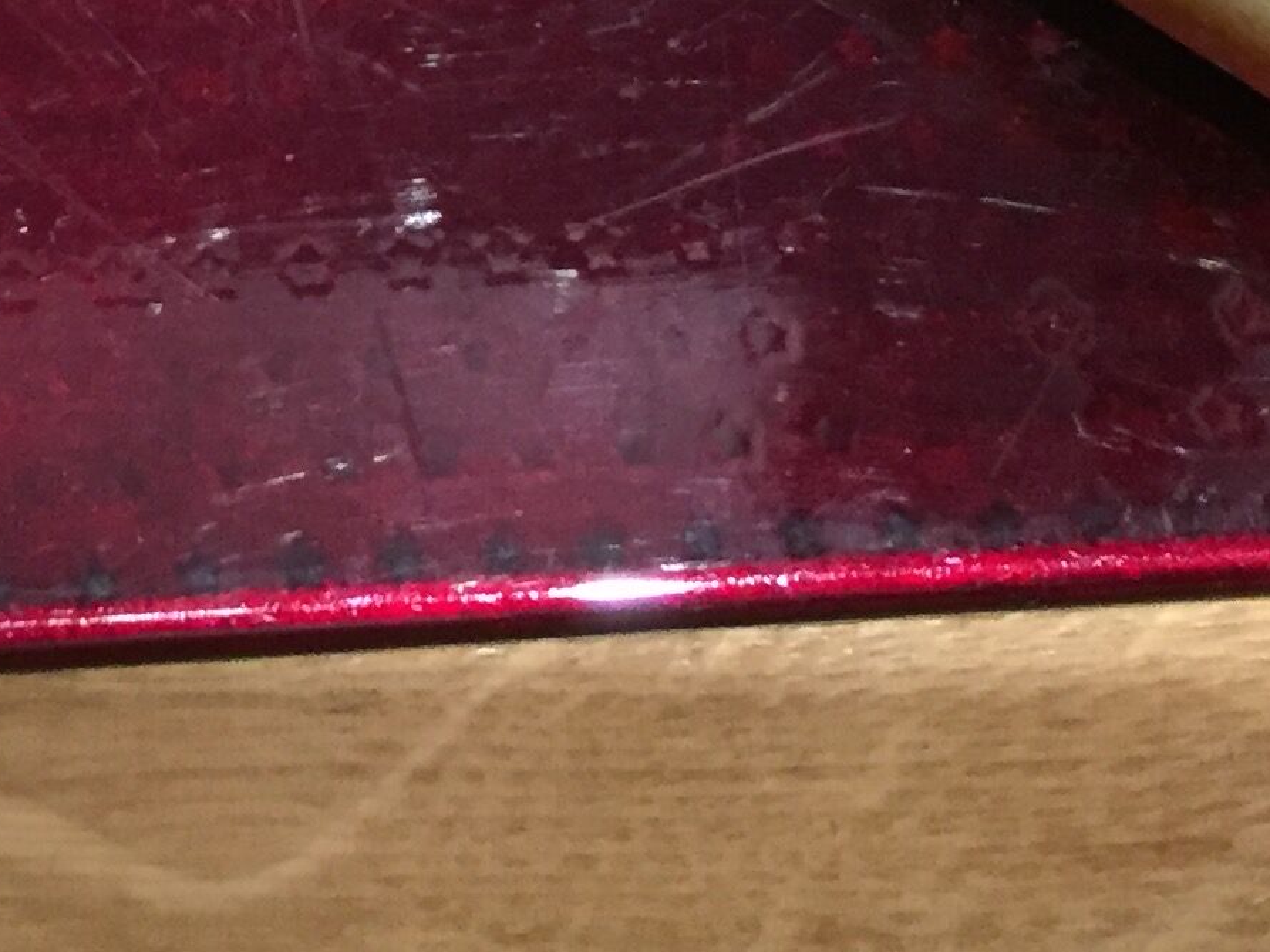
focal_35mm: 106
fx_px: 3889
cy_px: -719
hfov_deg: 18.3
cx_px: 138
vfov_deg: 12.8
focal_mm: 4.15
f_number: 2.2
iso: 320
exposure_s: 1/33
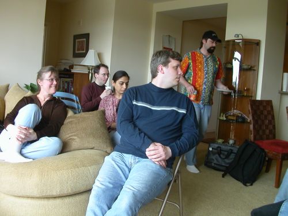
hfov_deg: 50.1
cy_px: 108
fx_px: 308
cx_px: 144
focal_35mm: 37
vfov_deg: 38.7
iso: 100
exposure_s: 1/35
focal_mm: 5.6
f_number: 2.7
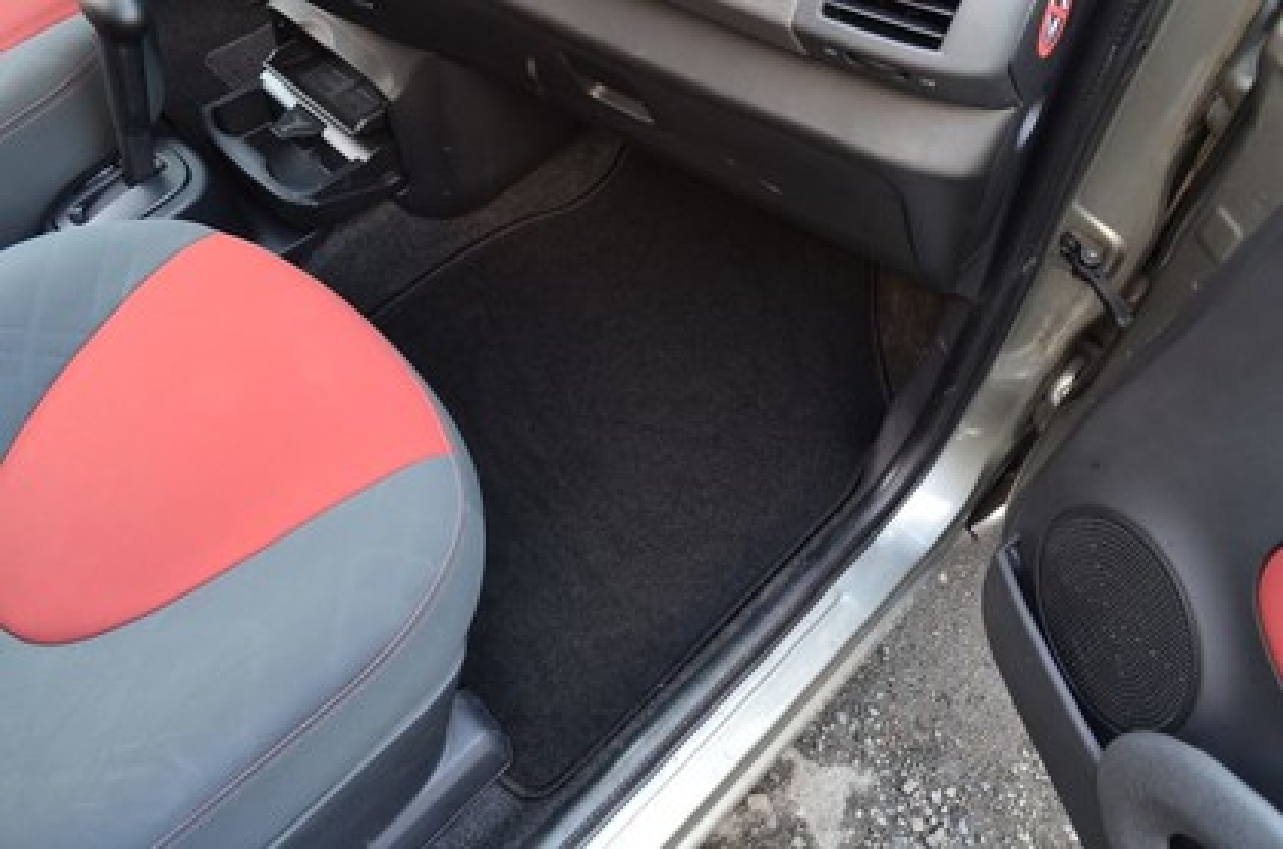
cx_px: 642
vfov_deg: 47.7
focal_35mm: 27
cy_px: 424
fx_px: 960
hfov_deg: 67.5
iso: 800
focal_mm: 18
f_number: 8
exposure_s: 1/15
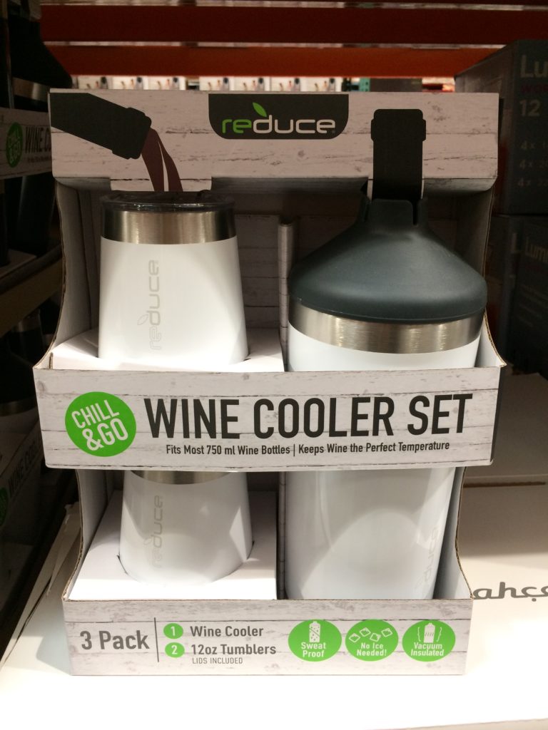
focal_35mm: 29
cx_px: 274
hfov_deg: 48.2
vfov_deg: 61.7
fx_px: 612
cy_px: 365
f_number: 2.2
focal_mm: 4.15
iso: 100
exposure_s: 1/30
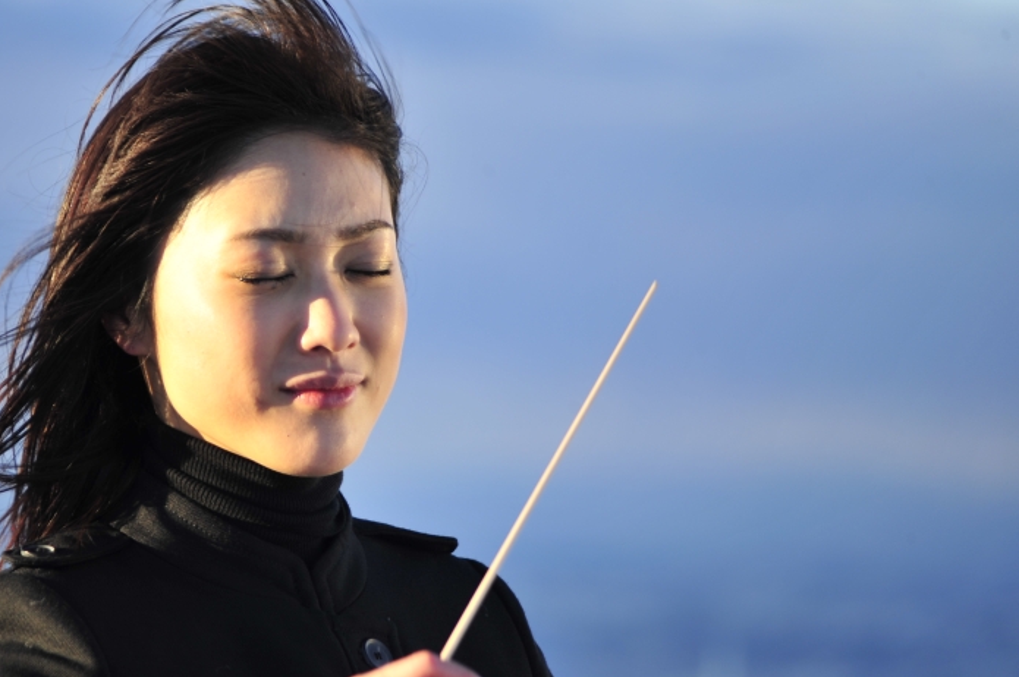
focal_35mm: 302
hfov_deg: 6.8
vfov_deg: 4.5
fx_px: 8540
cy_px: 452
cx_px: 320
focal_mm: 210
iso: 200
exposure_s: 1/250
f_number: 6.3
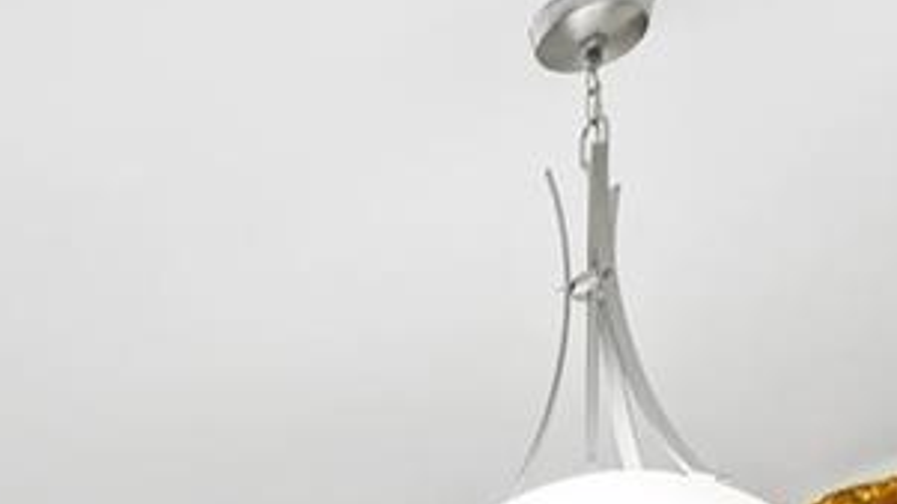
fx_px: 1854
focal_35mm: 78
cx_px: -334
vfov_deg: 11.0
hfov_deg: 23.4
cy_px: 1451
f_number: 8
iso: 200
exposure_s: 1.6
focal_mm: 14
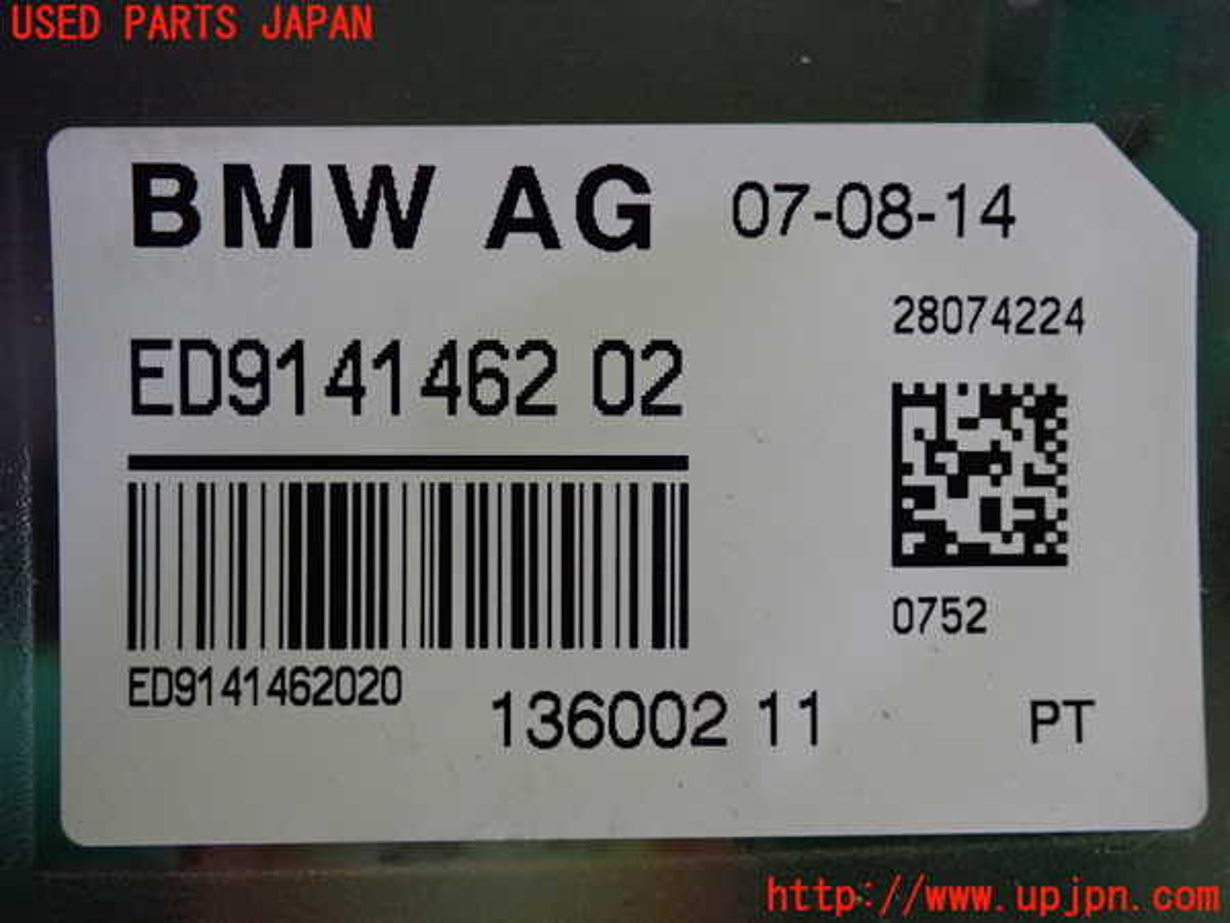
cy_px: 462
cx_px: 615
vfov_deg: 23.7
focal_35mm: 62
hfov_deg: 31.2
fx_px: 2203
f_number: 3.6
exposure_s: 1/125
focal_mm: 11.09
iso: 800
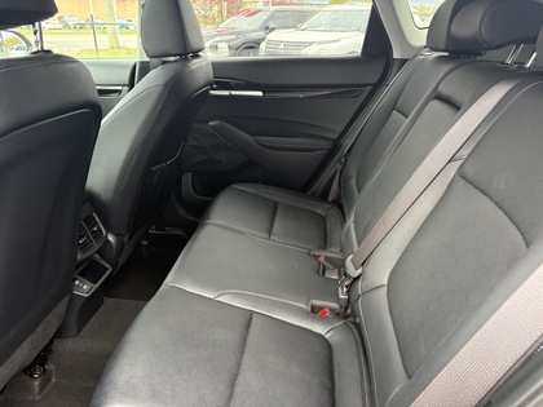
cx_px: 272
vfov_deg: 53.1
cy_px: 204
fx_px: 408
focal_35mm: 26
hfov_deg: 67.3
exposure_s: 1/100
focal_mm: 5.96
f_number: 1.6
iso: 125
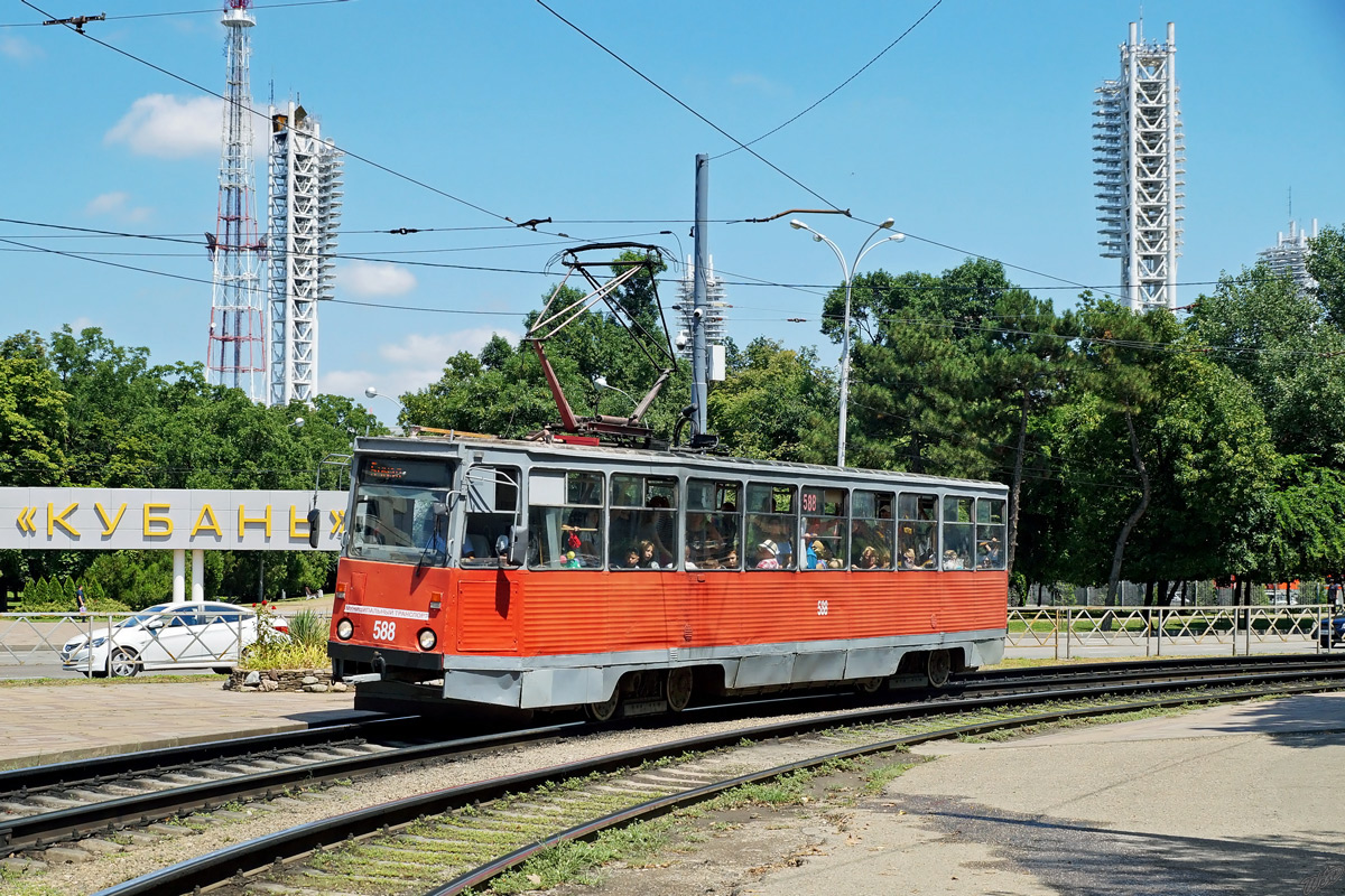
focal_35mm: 52
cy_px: 448
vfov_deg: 25.8
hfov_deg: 37.9
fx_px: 1961
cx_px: 672
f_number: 7.1
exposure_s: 1/800
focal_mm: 35
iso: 200
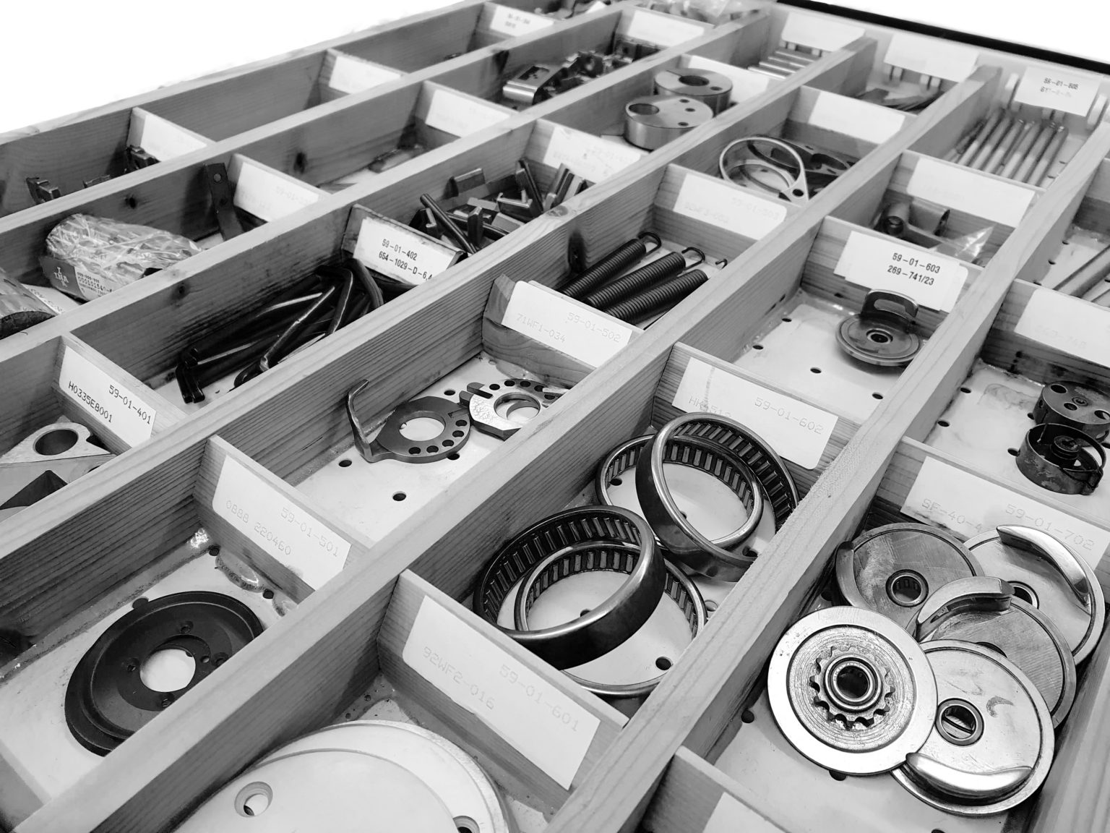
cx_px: 555
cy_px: 416
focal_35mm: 26
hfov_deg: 67.3
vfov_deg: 53.1
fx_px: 834
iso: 160
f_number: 2.4
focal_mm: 4.3
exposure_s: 1/100
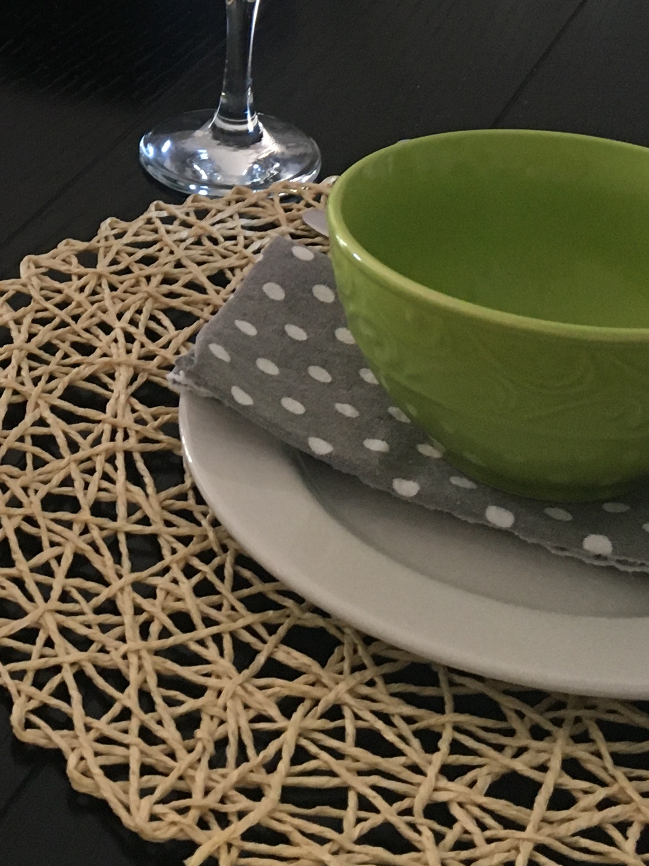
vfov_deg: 24.6
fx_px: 1900
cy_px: 29
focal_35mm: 76
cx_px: 30
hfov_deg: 18.9
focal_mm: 4.15
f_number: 2.2
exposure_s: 1/33
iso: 160
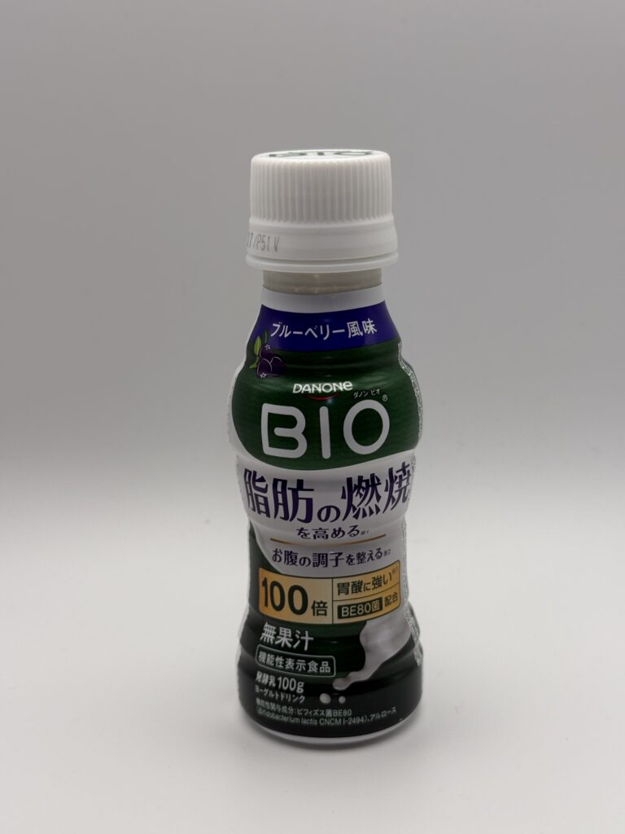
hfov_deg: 30.3
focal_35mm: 48
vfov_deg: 39.7
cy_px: 417
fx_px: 1156
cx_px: 312
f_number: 1.78
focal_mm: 6.76
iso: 50
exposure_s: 1/140
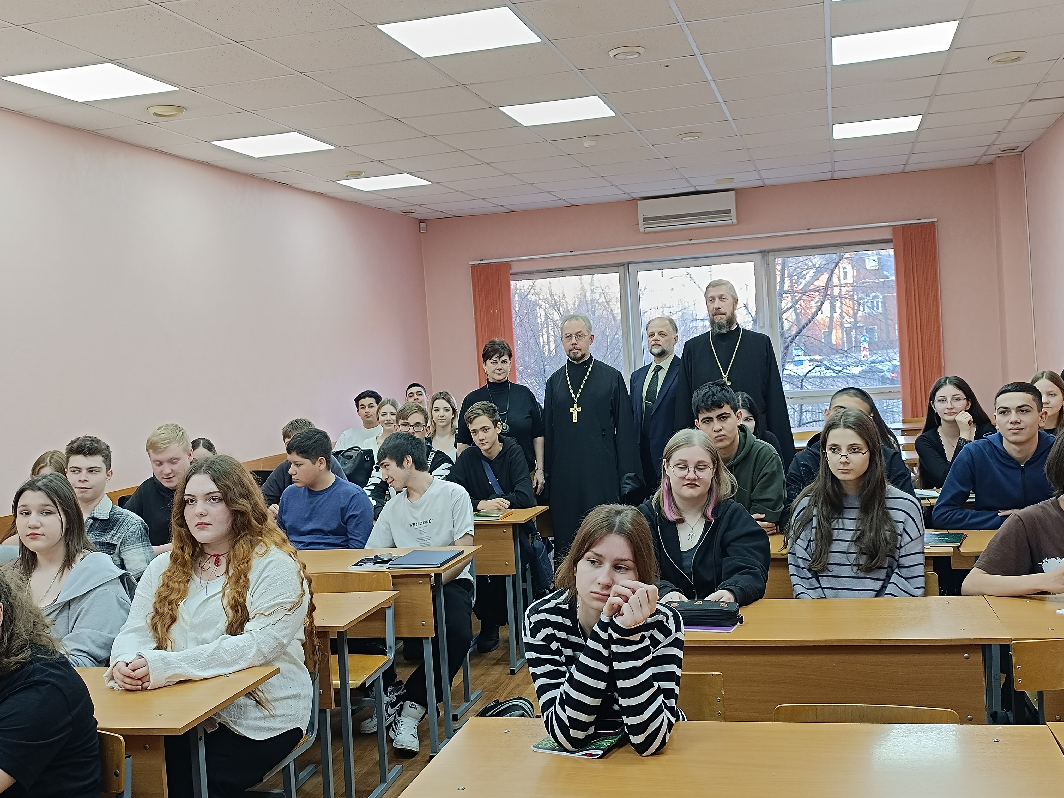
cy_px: 399
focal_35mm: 24
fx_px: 738
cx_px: 532
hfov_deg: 71.6
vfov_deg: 56.8
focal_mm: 6.14
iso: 658
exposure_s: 1/50
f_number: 1.65
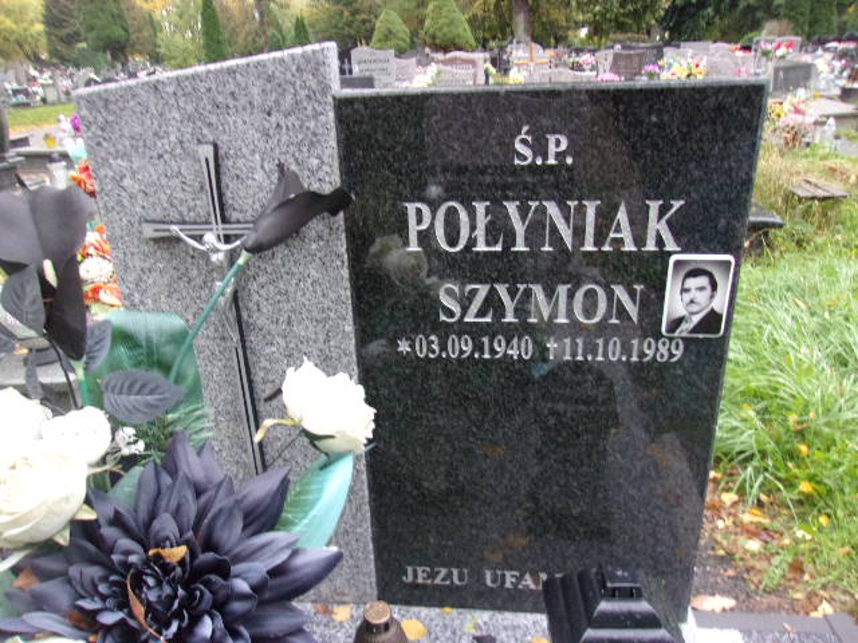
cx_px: 429
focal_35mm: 27
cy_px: 322
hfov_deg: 65.3
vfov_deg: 51.4
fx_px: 669
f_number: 3
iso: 309
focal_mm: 4.9
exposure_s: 1/34
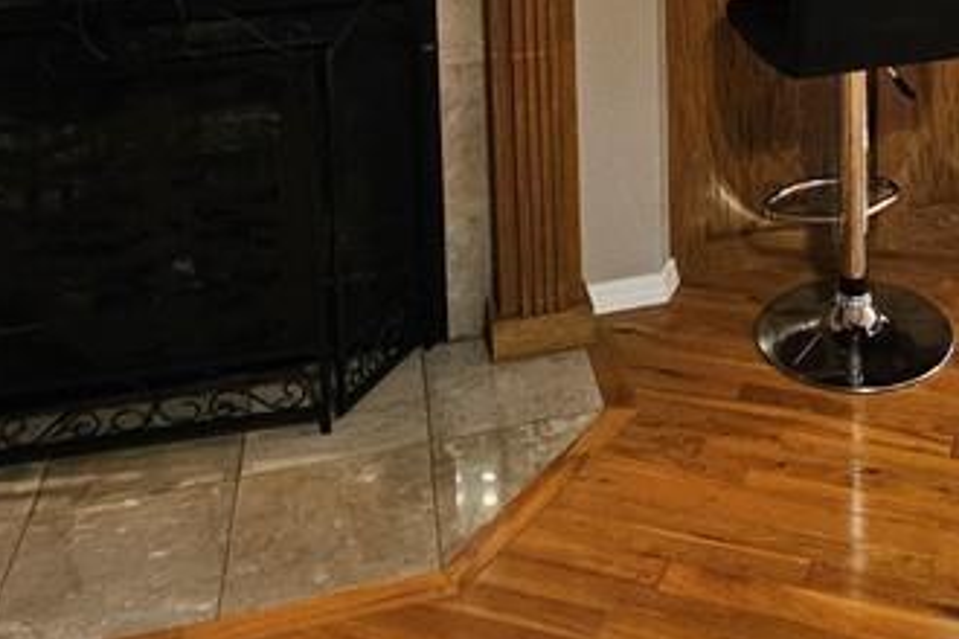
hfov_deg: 44.7
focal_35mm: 42
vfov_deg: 26.1
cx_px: 729
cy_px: -238
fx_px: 1119
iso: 400
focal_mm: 2.2
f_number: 2.2
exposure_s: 1/40
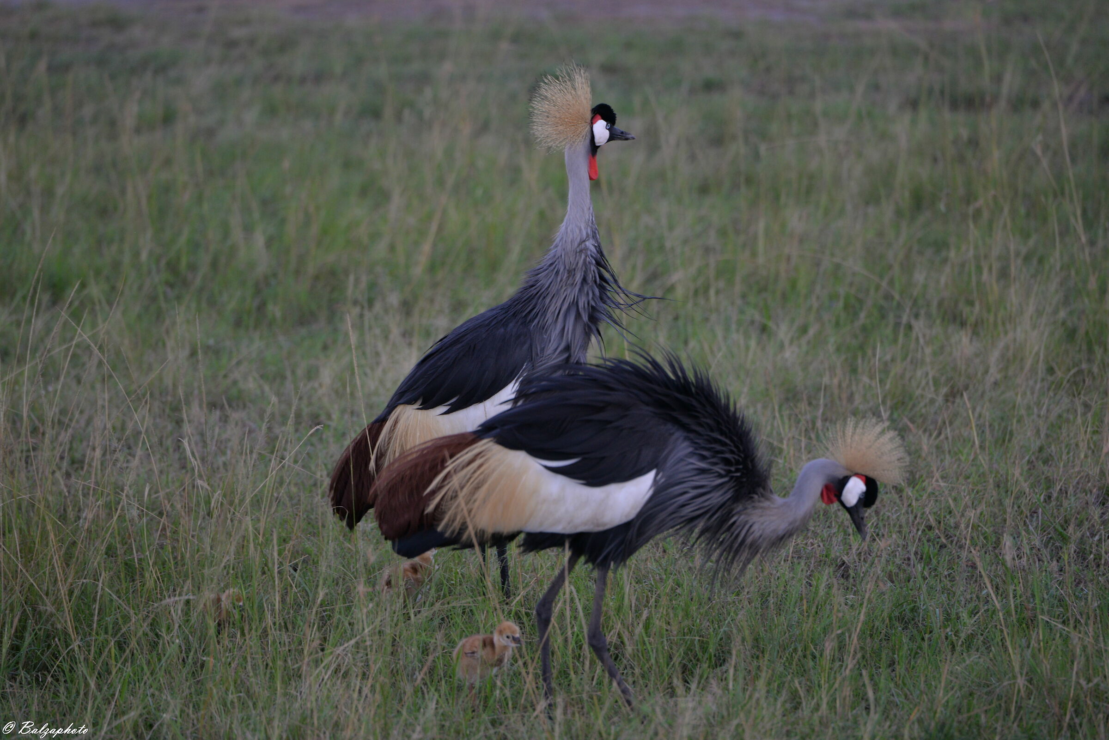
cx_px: 554
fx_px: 12326
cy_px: 370
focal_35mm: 400
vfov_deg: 3.4
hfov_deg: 5.2
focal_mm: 400
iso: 1000
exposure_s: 1/400
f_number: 5.6
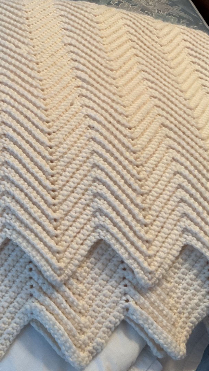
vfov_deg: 46.4
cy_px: 183
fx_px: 434
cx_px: 7
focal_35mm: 44
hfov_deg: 25.9
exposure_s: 1/60
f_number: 1.8
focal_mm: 3
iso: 80
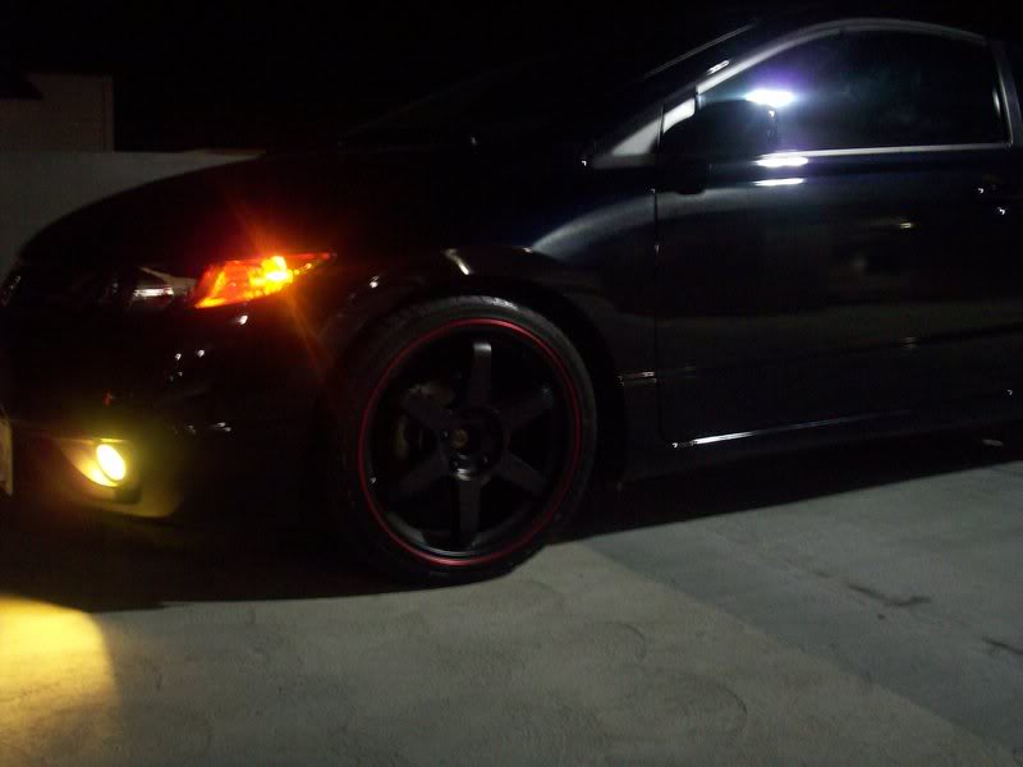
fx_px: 1093
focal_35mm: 37
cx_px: 512
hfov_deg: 50.1
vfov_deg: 38.7
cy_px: 384
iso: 200
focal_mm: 6.2
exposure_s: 1/8
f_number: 2.8
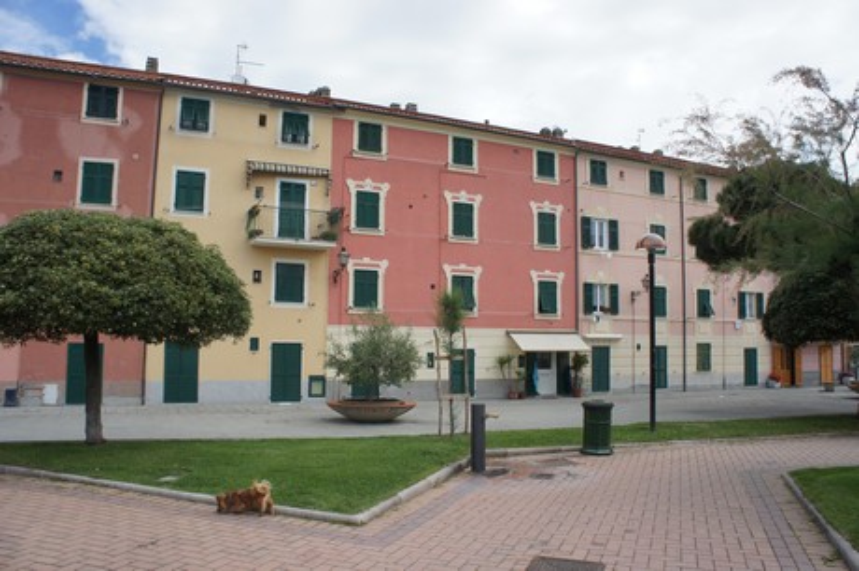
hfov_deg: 67.4
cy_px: 286
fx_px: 644
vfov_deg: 47.9
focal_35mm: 27
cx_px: 430
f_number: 7.1
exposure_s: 1/320
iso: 200
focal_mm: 18
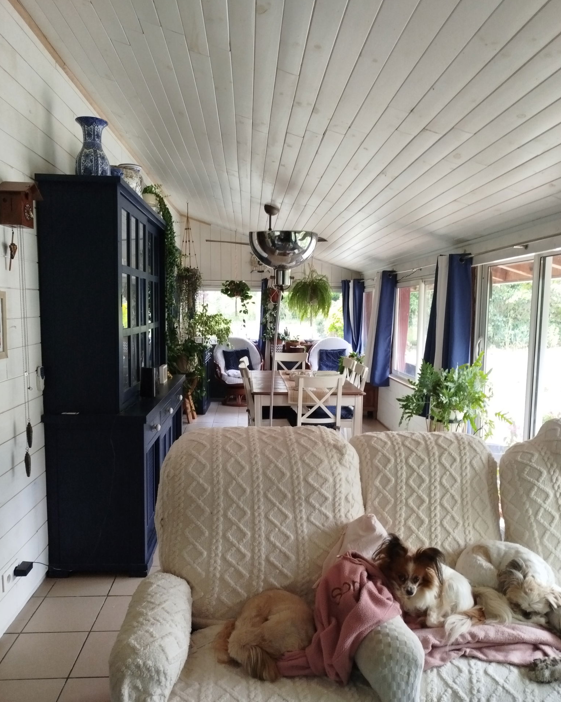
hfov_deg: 54.9
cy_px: 368
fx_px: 540
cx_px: 271
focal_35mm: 26
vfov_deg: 66.0
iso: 125
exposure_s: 1/50
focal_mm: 5.31
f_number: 1.7
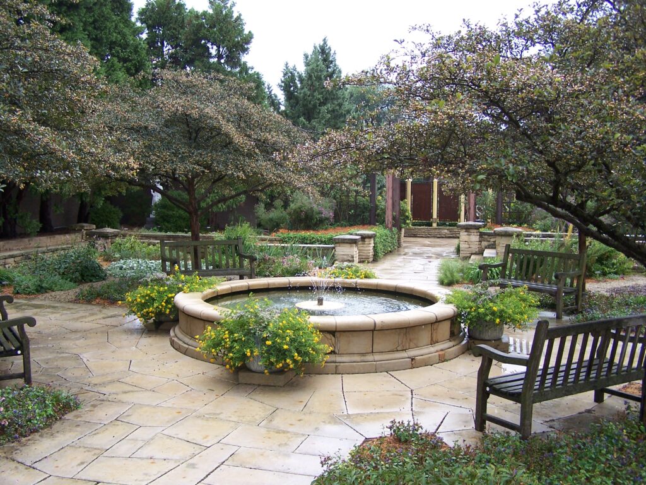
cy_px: 242
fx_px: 709
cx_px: 323
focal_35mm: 38
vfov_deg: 37.7
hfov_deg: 49.0
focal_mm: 6.3
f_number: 2.8
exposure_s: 1/350
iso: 80
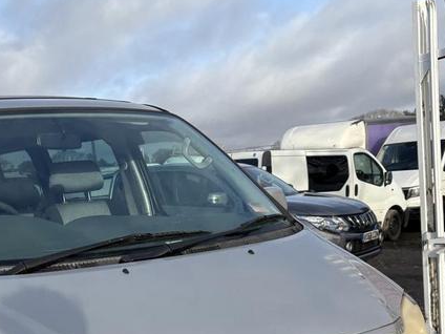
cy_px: 348
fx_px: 707
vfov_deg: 25.1
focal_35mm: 55
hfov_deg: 34.9
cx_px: 192
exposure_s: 1/2451
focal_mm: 5.96
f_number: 1.6
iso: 50
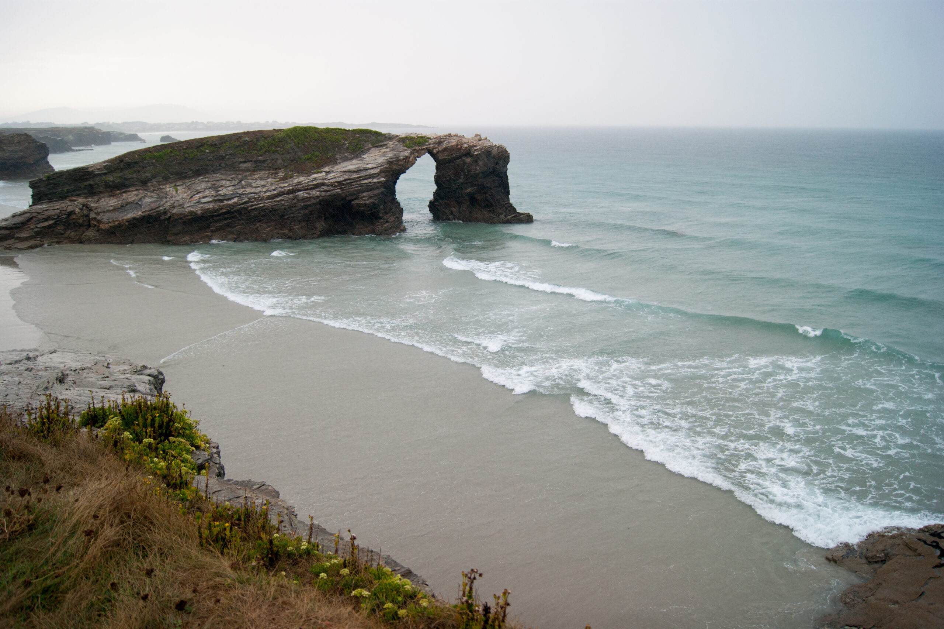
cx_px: 472
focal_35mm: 27
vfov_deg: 47.9
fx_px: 708
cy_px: 314
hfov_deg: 67.4
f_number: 3.5
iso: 250
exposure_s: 1/125
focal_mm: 18
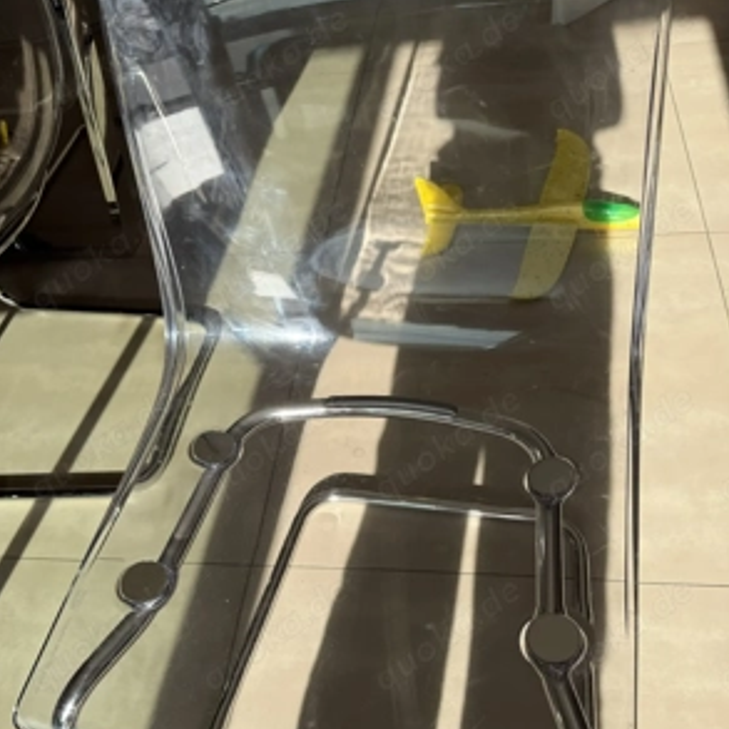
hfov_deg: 55.6
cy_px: 483
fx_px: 691
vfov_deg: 54.6
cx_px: 366
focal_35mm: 29
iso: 80
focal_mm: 6.76
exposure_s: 1/2232
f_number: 1.78
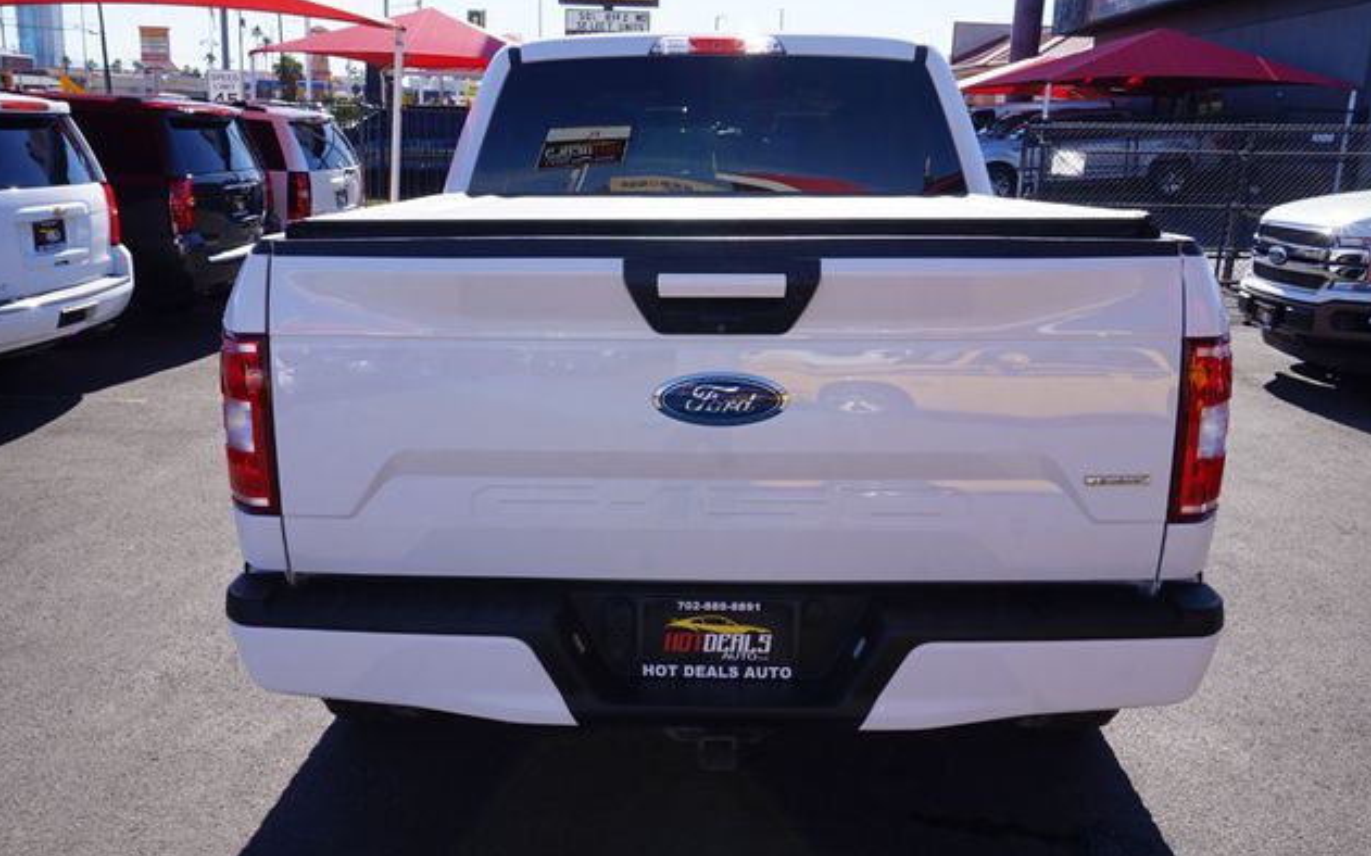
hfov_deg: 61.2
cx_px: 680
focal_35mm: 31
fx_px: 1158
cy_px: 421
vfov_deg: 40.6
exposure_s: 1/80
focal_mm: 20
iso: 100
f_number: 11
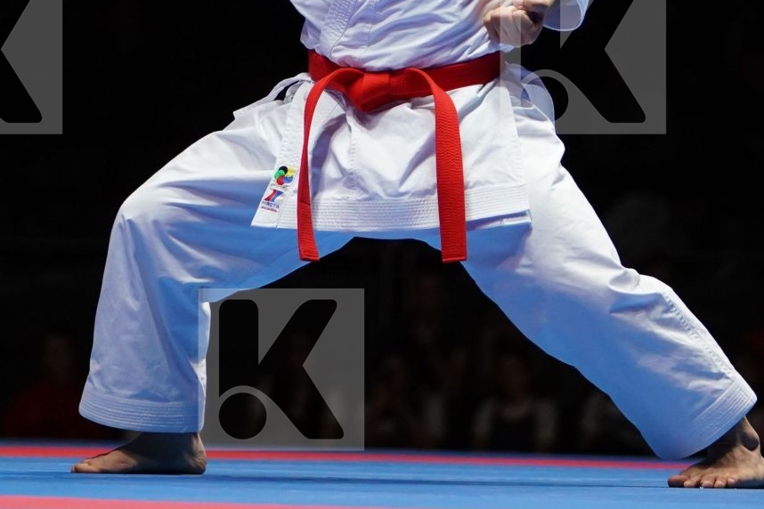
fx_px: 6324
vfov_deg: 4.6
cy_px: 53
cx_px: 281
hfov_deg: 6.9
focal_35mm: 298
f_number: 2.8
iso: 2000
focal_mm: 95
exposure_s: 1/500
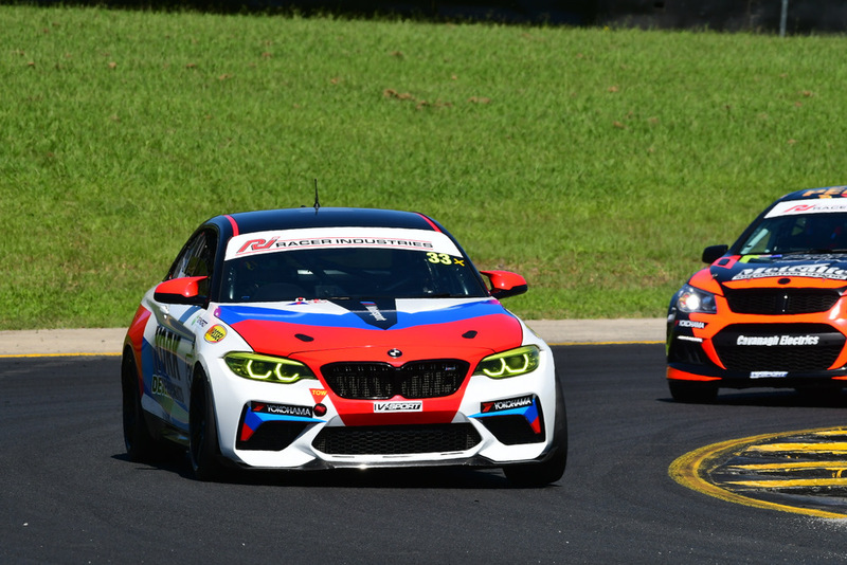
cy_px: 282
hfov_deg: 4.3
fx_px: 11297
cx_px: 424
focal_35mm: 480
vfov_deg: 2.9
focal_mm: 320
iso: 320
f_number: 11
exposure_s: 1/640
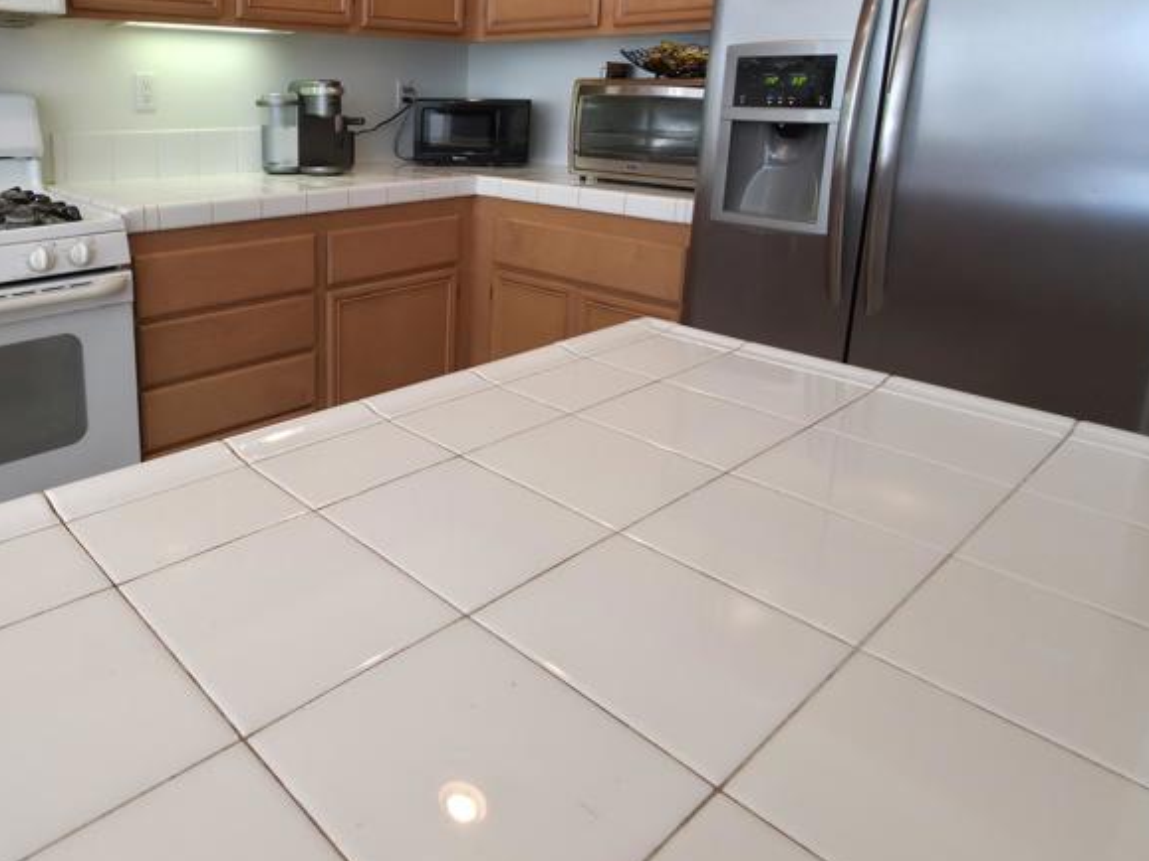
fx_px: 763
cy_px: 268
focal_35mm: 23
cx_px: 343
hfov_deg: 70.8
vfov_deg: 57.2
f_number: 1.9
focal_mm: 2.2
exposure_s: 1/60
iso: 80
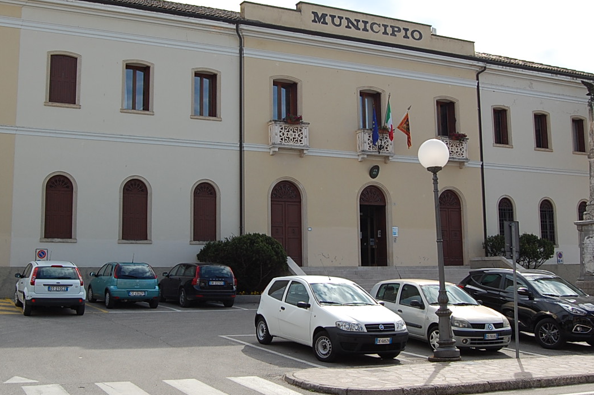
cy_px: 168
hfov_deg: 45.4
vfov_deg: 31.1
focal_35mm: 43
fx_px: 709
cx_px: 259
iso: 200
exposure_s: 1/320
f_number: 9
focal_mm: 20
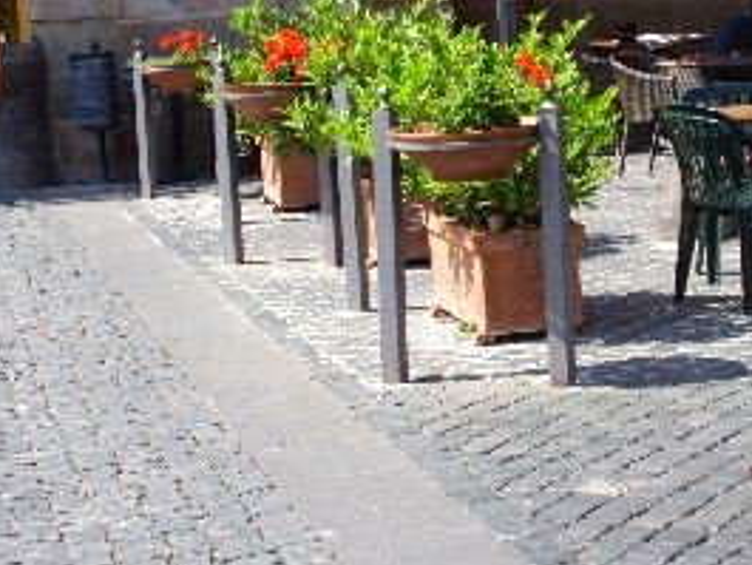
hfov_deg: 18.3
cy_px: 182
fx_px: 2326
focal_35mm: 107
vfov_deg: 13.8
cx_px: 494
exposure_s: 1/154
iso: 50
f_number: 6.3
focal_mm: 12.95
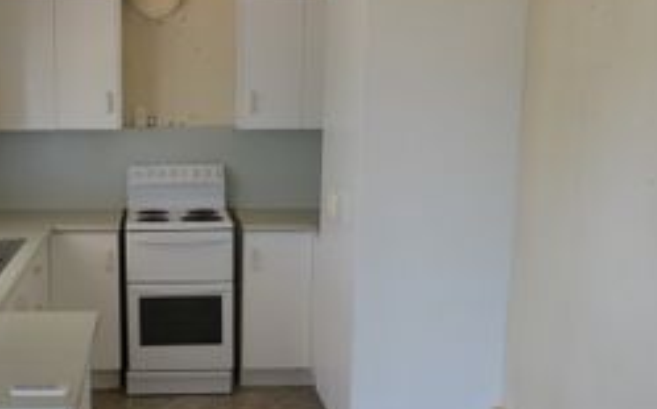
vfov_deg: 24.7
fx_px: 930
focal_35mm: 52
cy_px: 249
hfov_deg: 37.8
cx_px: 156
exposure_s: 1/80
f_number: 4.5
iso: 400
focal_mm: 18
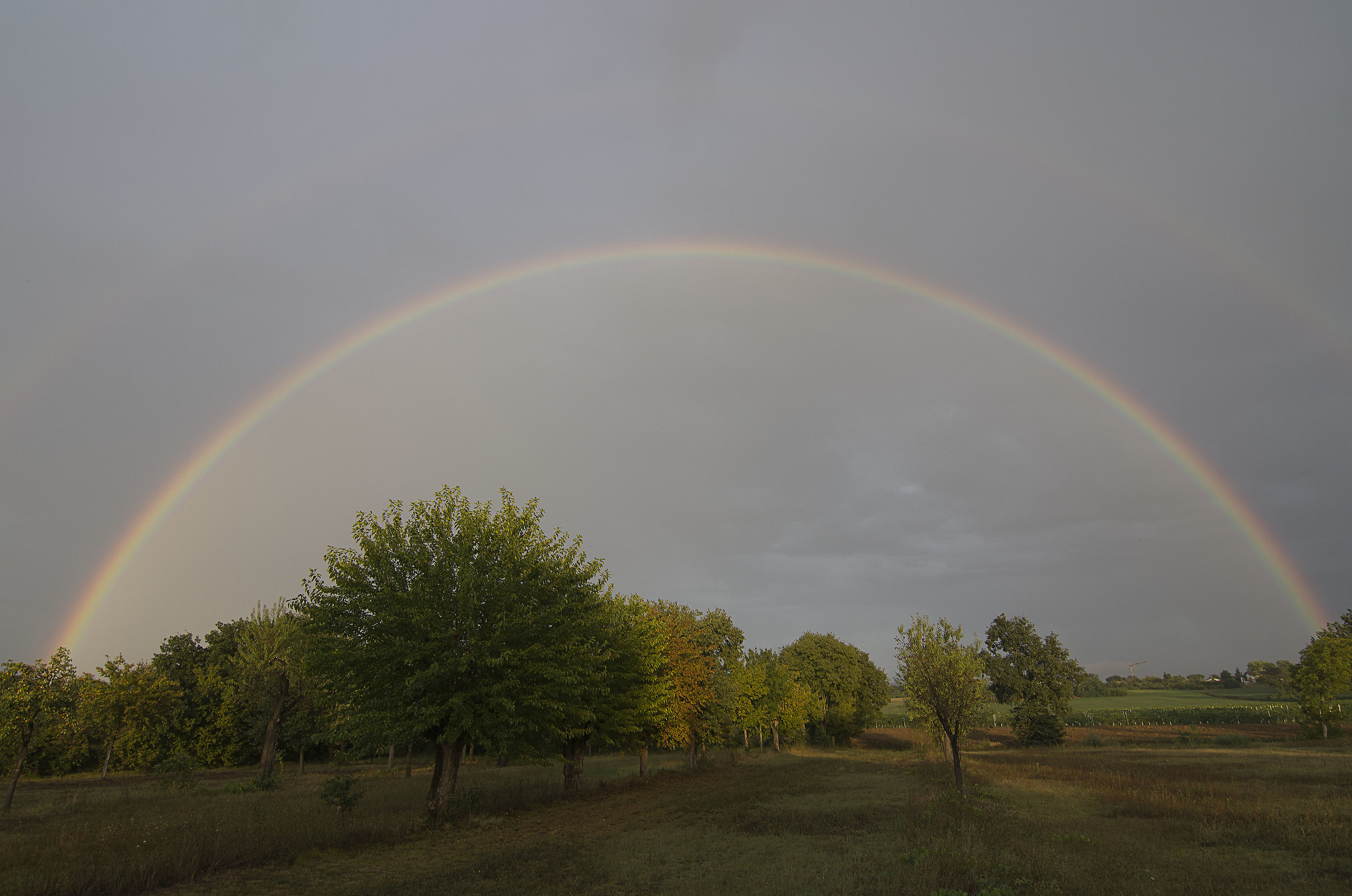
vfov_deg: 63.0
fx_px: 731
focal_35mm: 20
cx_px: 676
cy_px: 448
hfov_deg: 85.5
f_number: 5
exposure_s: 1/125
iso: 400
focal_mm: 13
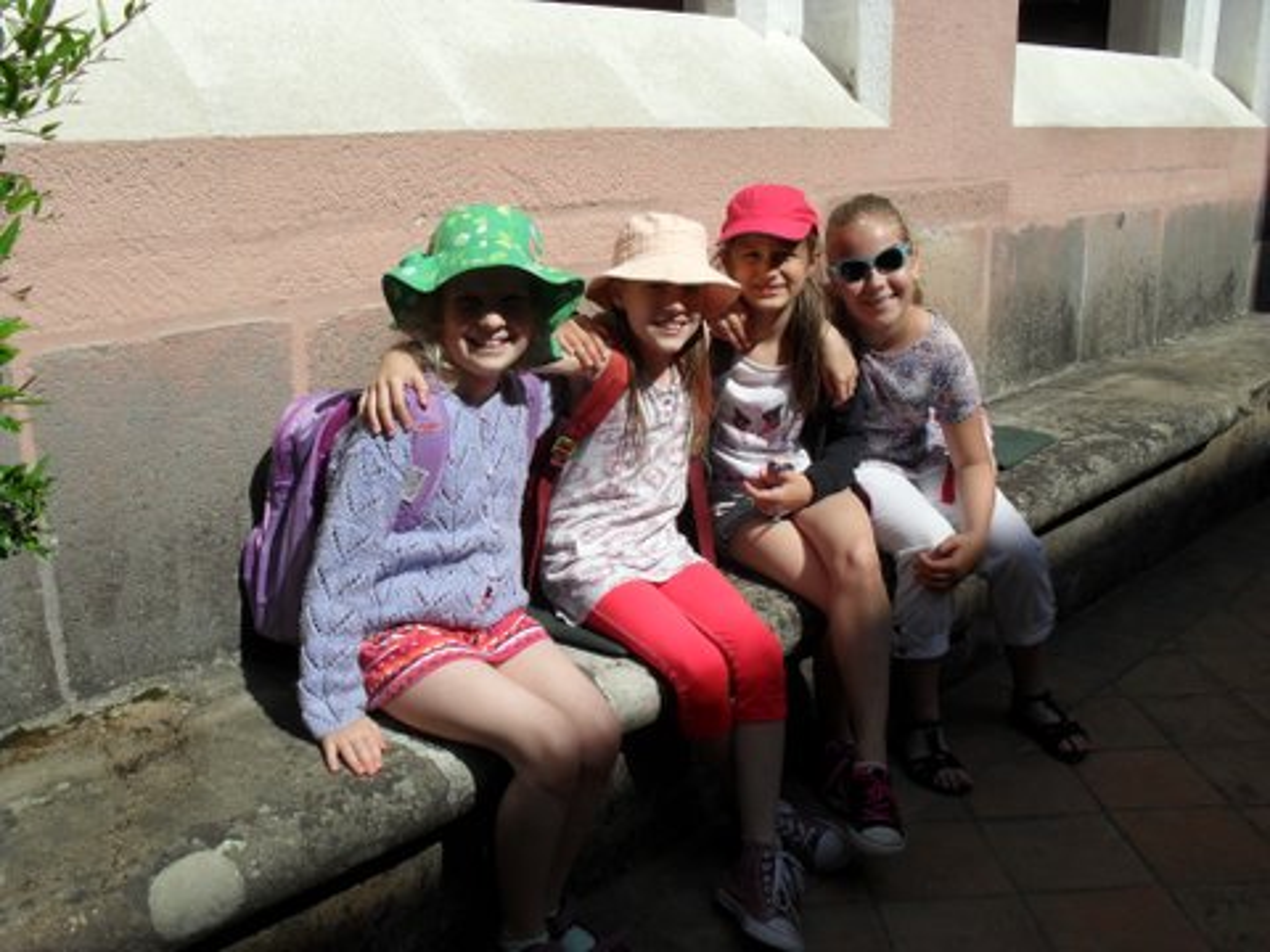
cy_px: 476
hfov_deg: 52.6
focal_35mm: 35
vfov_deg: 40.7
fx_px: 1284
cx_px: 635
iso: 100
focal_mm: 6.3
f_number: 8.4
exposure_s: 1/250
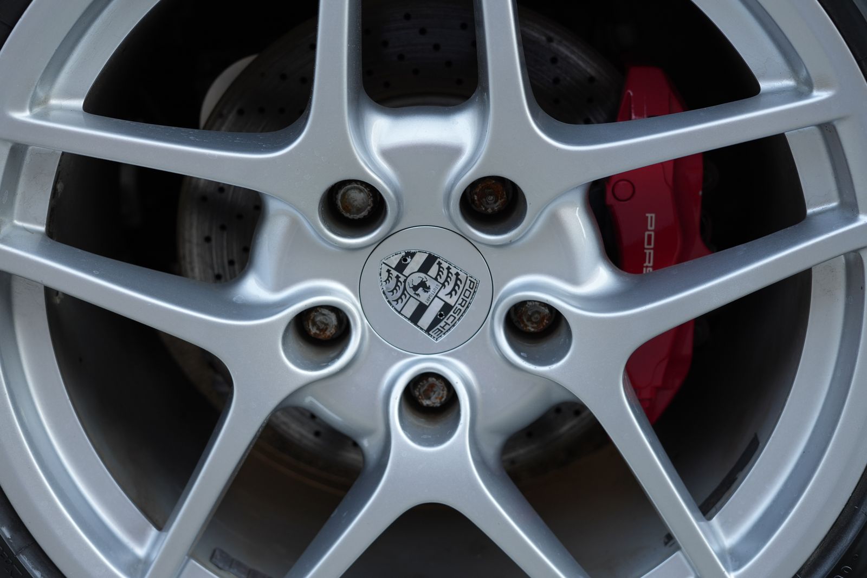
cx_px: 434
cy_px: 289
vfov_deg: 27.0
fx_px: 1204
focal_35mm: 50
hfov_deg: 39.6
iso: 500
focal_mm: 50
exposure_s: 1/160
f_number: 4
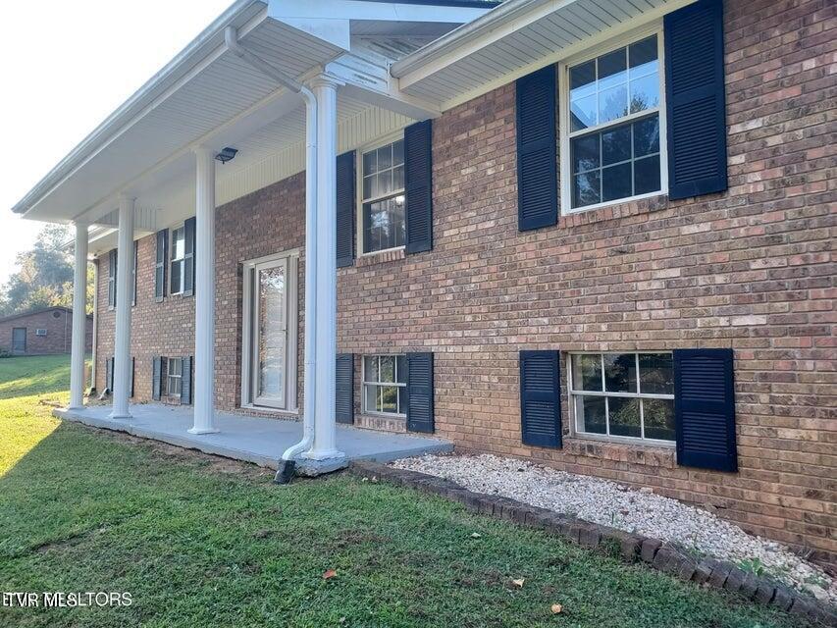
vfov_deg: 56.8
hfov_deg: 71.6
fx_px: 580
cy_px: 314
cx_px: 418
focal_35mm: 24
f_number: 1.8
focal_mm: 4.6
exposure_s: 1/120
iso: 64
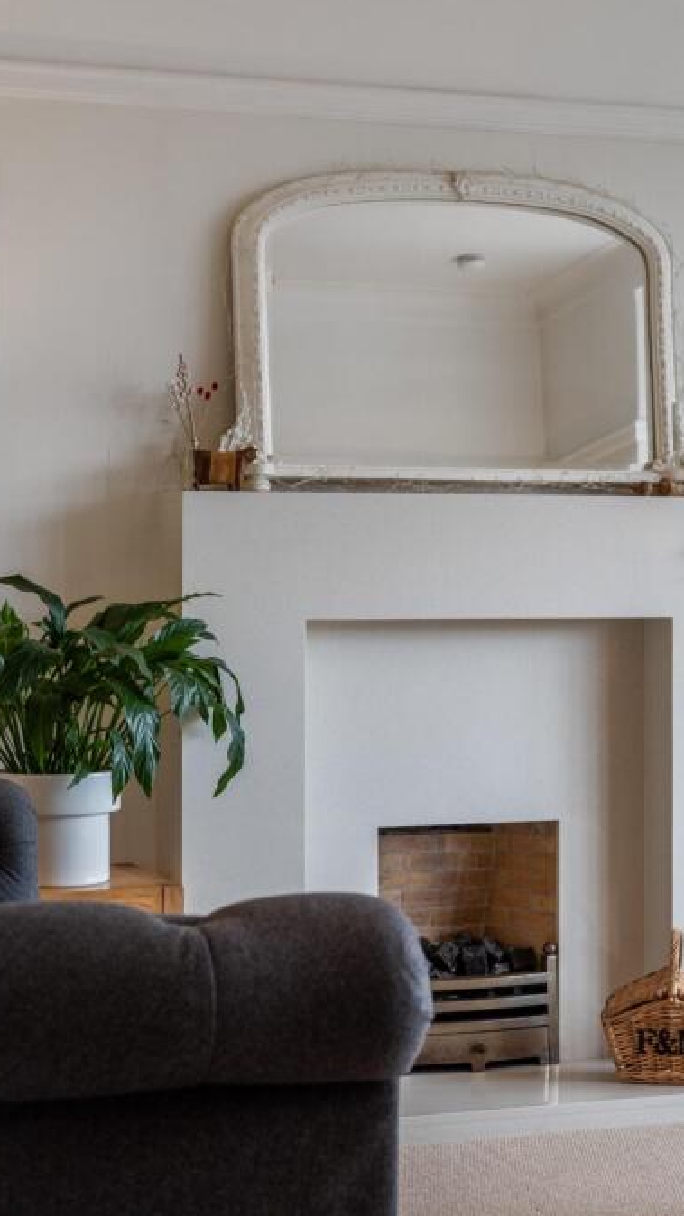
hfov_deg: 15.4
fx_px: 2516
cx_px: 471
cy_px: 605
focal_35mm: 78
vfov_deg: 27.2
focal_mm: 49
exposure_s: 1/100
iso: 640
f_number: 4
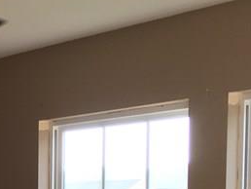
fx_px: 835
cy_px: 288
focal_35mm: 115
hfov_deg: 15.8
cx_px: -121
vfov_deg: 12.3
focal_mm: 4.15
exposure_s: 1/60
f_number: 2.2
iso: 25
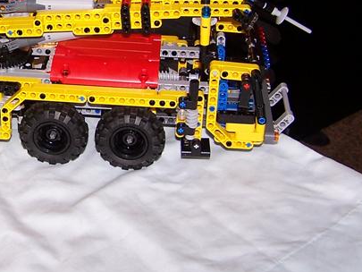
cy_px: 81
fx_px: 785
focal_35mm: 75
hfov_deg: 25.1
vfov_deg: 19.6
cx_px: 27
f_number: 2.8
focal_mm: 6.3
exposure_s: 1/60
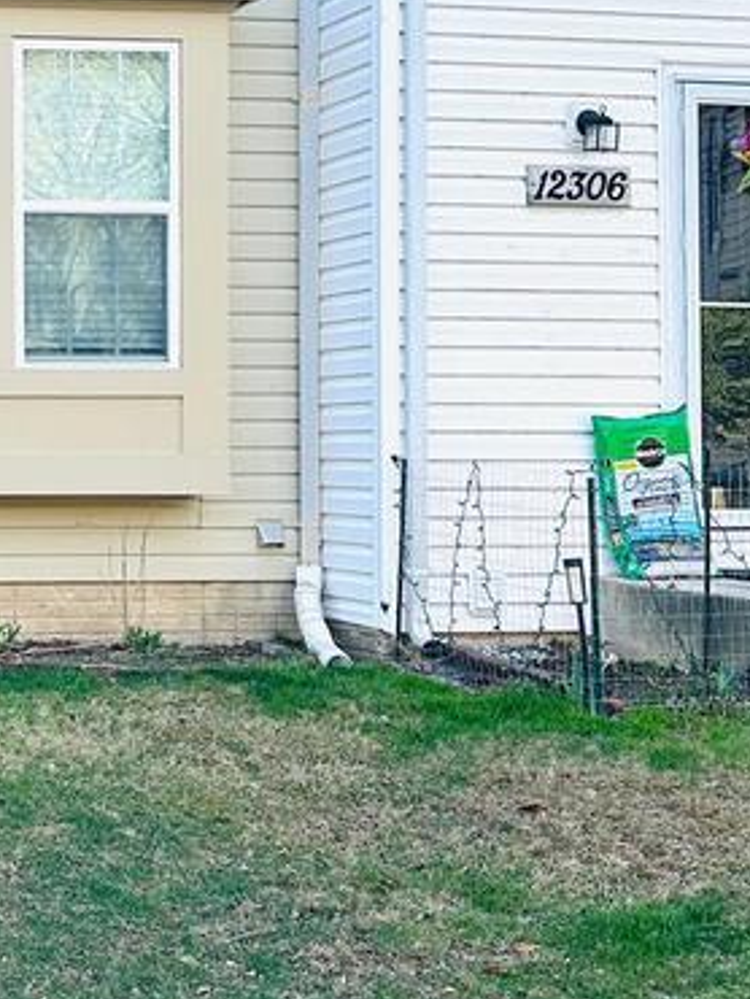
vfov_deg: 27.7
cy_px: 383
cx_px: -299
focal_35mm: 70
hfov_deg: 19.0
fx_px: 2020
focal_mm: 6.86
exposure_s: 1/549
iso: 80
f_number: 1.78
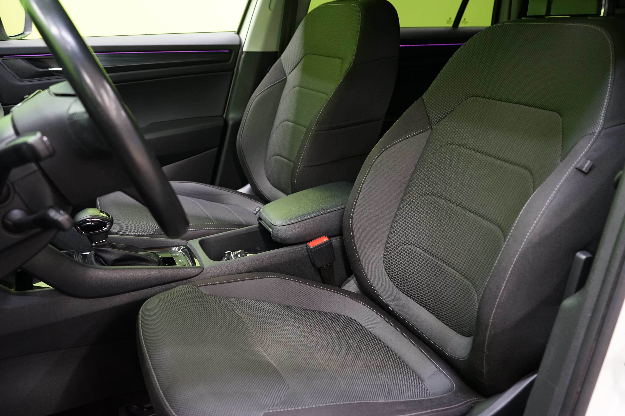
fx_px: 573
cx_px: 312
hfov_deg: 57.2
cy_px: 208
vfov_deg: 40.0
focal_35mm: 33
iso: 2000
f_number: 5
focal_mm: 33
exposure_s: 1/15
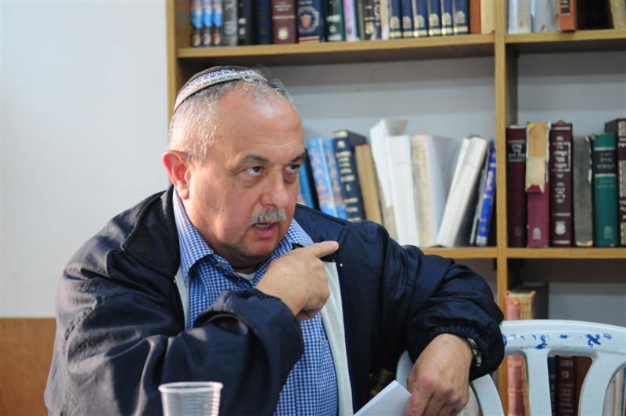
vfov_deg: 16.5
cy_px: 208
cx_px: 313
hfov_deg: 24.7
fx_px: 1433
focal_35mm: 82
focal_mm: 55
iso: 1000
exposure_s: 1/125
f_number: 2.8
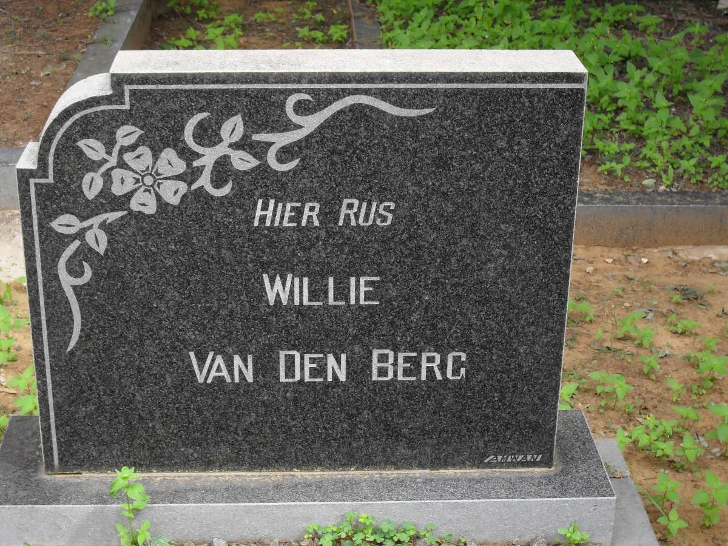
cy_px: 273
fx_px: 1388
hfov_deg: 29.4
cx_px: 364
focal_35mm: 66
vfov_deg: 22.3
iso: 100
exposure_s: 1/60
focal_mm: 11.7
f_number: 4.6
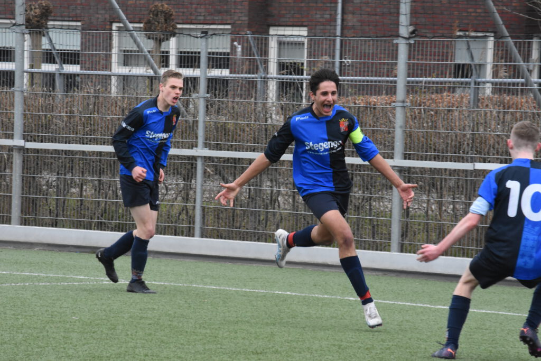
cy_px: 180
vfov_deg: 4.7
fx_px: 4396
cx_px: 270
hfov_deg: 7.0
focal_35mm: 292
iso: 2500
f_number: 18
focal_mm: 195
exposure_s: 1/400
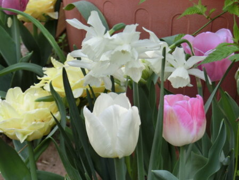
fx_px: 1140
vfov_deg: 9.0
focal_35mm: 165
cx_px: 120
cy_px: 90
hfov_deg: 12.0
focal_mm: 29.5
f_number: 5.9
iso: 100
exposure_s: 1/125
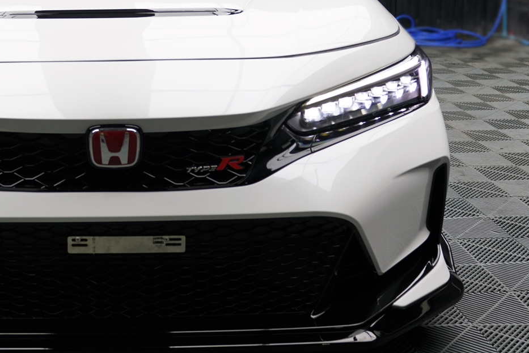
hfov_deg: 32.6
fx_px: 882
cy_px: 63
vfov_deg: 22.3
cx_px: 122
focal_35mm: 60
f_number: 4
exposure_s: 1/160
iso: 200
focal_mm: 28
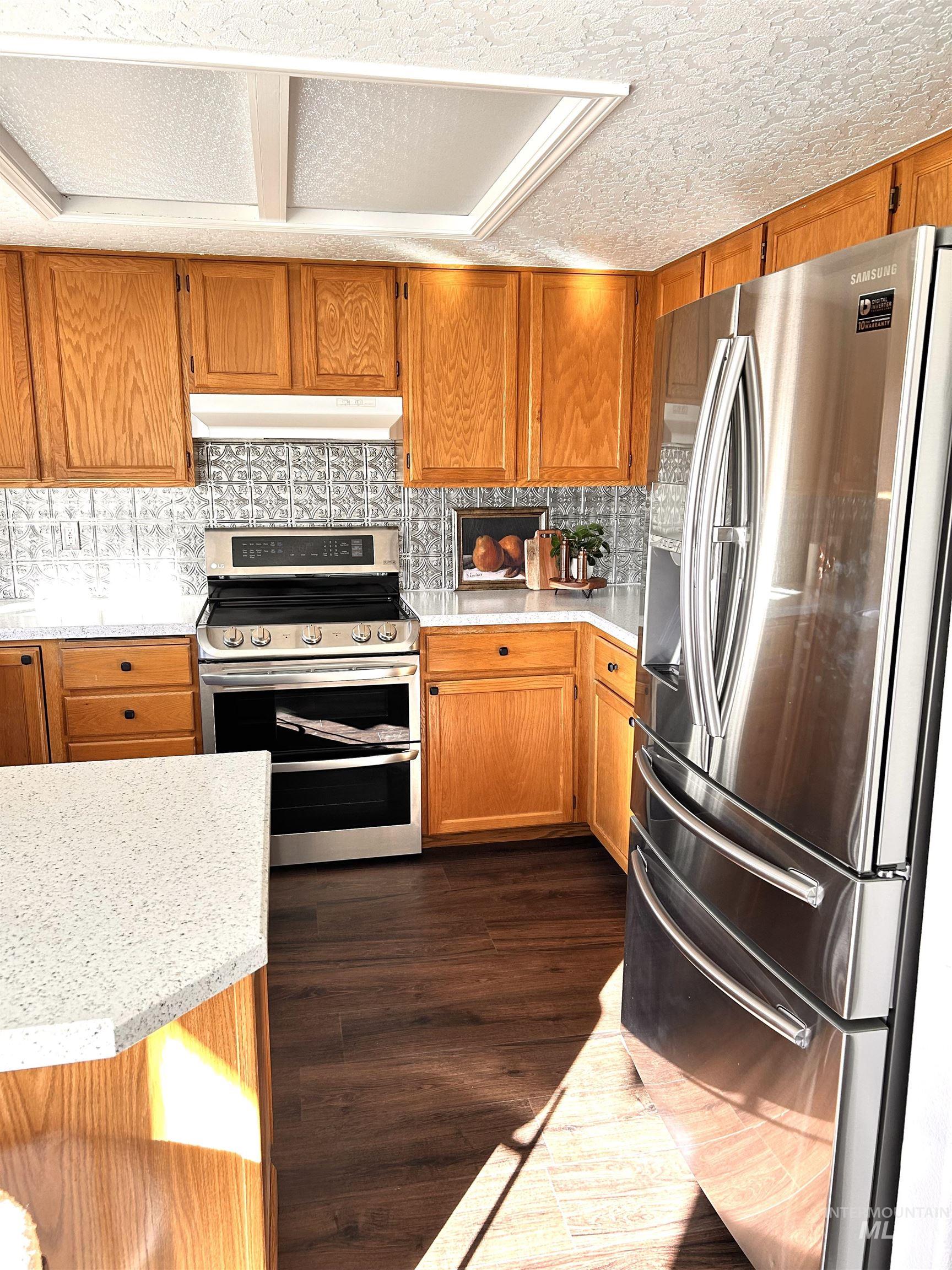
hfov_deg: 53.1
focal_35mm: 26
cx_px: 476
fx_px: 953
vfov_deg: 67.3
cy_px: 635
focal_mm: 5.7
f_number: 1.5
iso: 125
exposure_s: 1/108
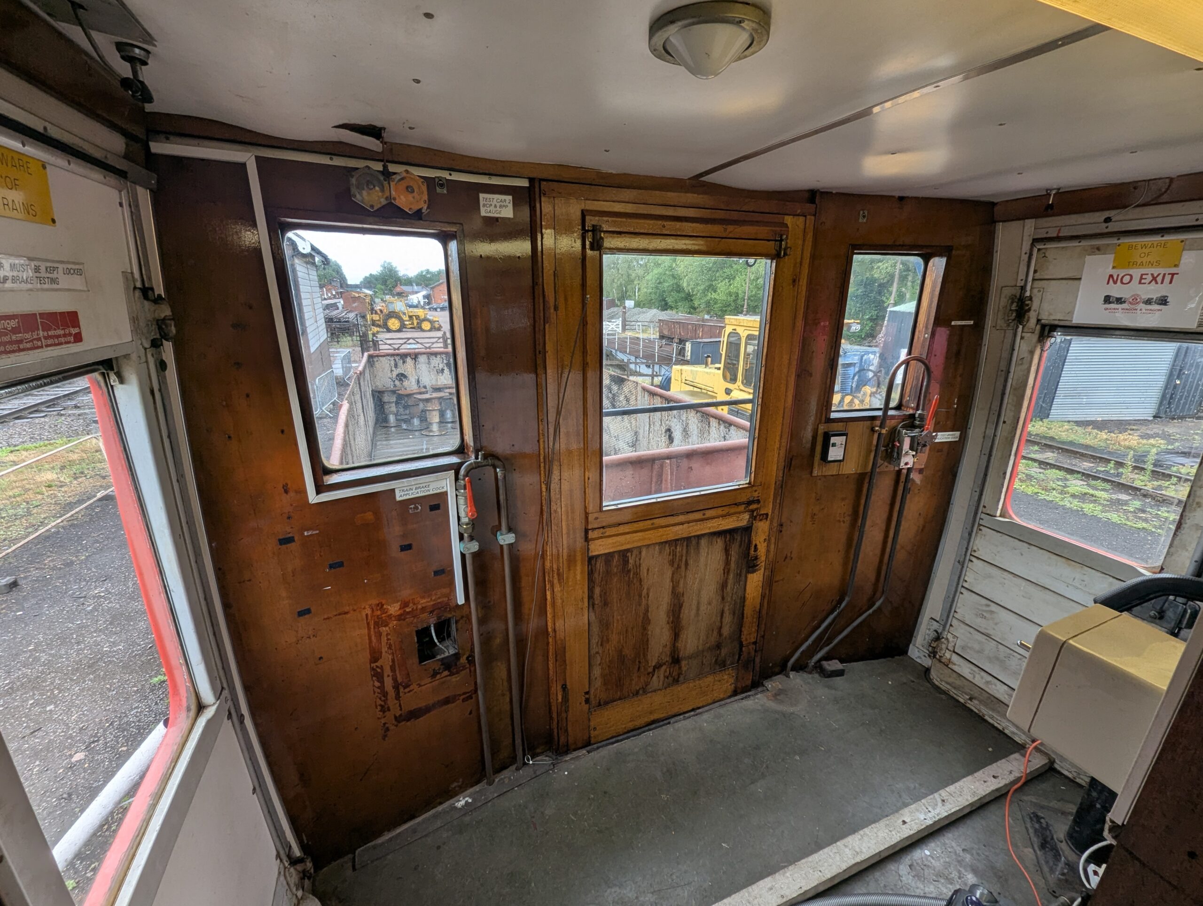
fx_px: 452
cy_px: 453
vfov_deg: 90.1
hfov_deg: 106.1
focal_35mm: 13
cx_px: 602
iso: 43
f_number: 2.2
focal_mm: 1.95
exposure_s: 1/183
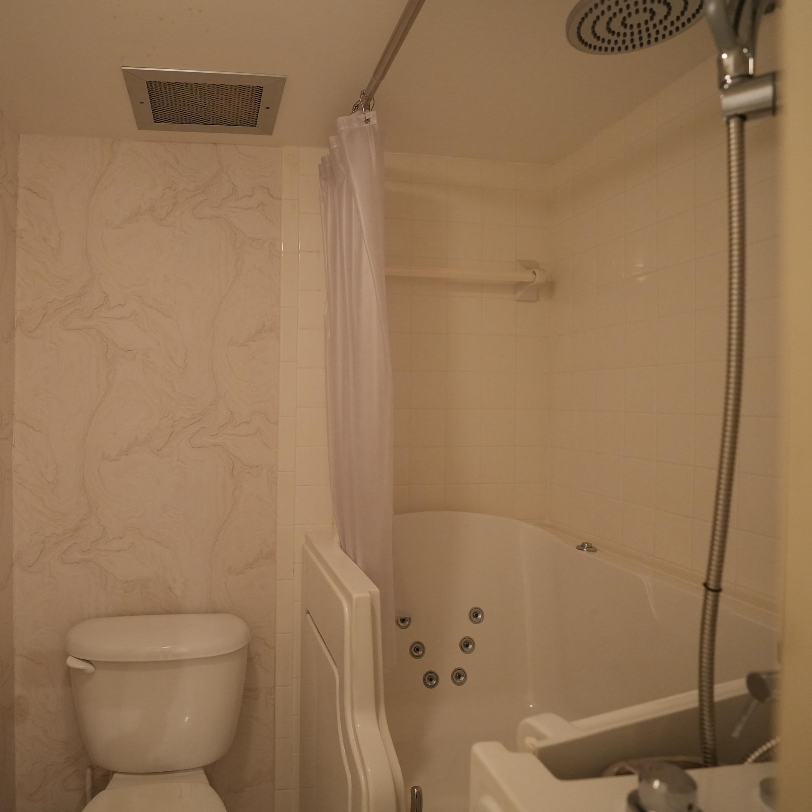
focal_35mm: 22
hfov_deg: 68.1
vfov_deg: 69.6
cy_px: 397
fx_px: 584
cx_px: 284
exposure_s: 1/160
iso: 3200
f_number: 2.8
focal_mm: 16
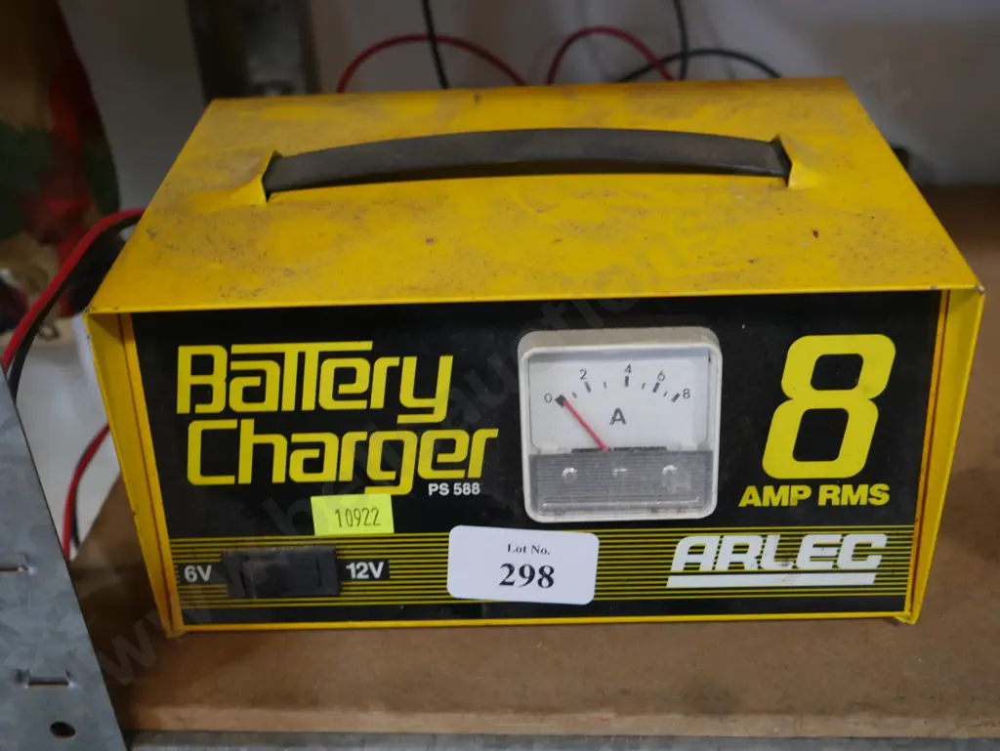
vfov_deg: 34.4
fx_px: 1214
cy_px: 376
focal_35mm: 42
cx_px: 500
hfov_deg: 44.8
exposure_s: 1/60
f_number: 4.6
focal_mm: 21
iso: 640
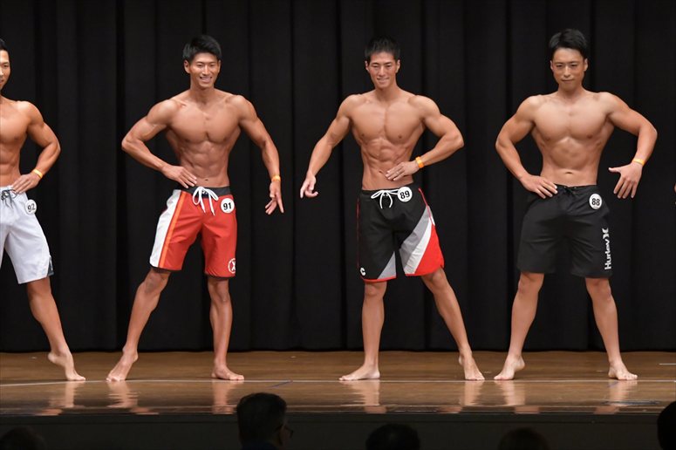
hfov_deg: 10.2
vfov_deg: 6.8
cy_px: 225
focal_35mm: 202
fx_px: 3791
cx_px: 338
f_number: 5.6
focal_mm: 135
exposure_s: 1/400
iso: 6400
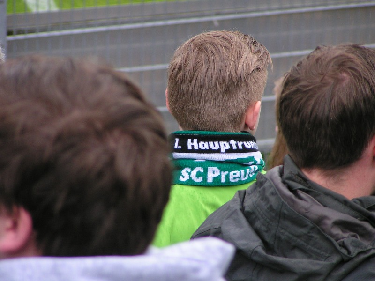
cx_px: 188
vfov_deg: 3.9
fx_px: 4117
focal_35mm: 380
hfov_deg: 5.2
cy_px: 140
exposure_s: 1/400
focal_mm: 58
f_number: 3.5
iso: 100
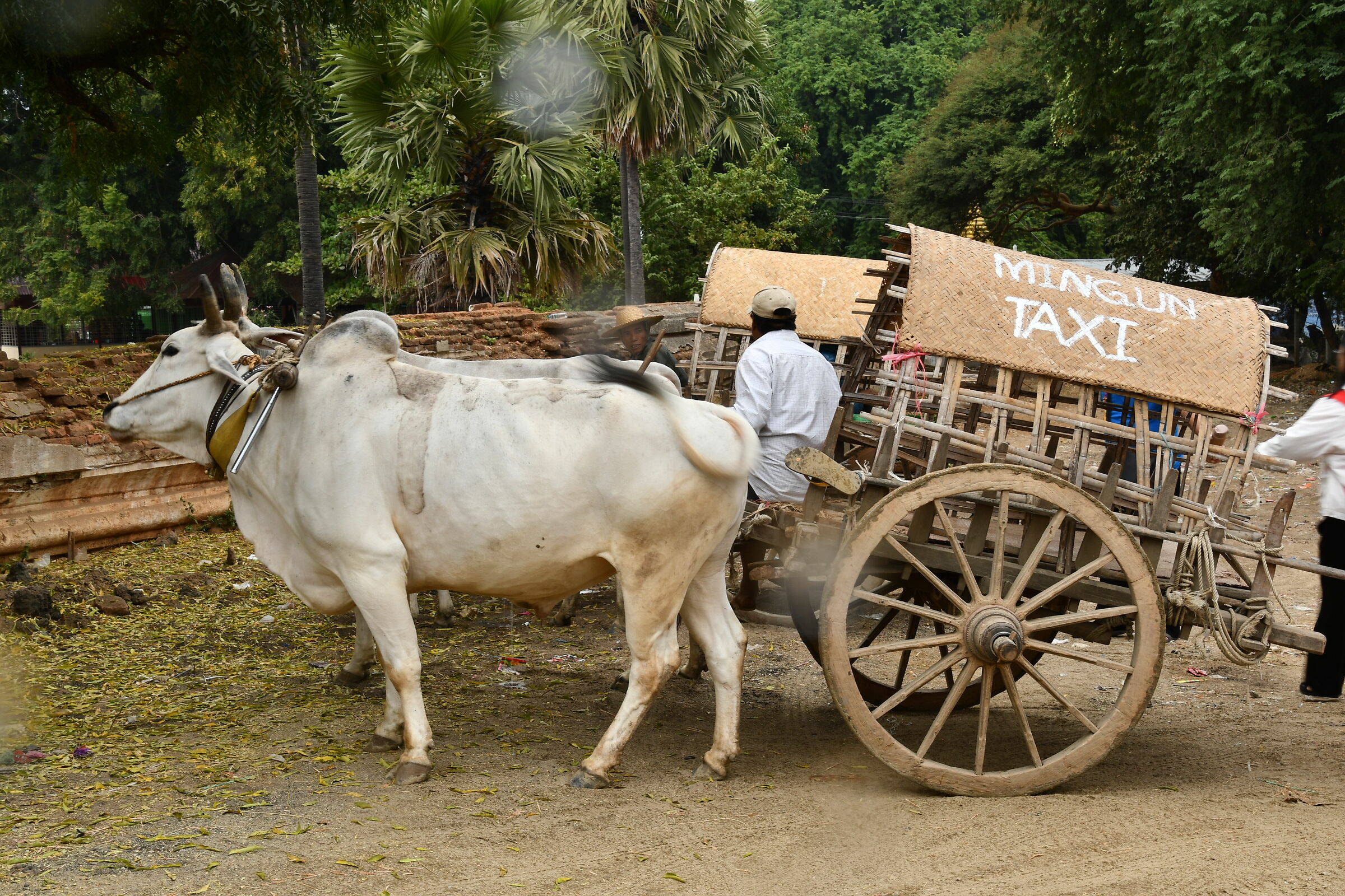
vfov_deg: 23.8
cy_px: 448
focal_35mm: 57
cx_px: 672
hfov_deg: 35.1
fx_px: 2129
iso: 100
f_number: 16
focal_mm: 38
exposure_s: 1/20
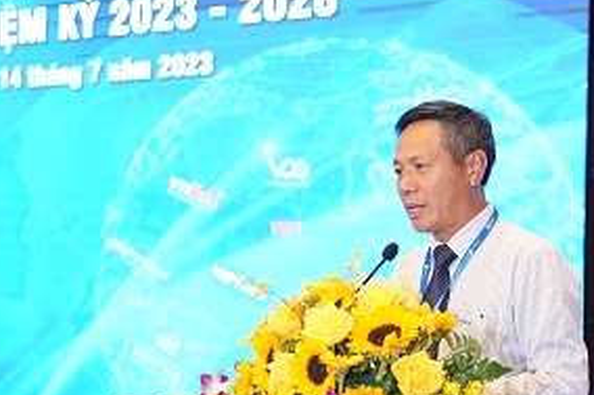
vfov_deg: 13.3
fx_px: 1698
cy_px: 223
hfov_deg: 19.7
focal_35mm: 103
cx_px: 144
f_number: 3.2
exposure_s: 1/160
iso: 1600
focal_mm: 45
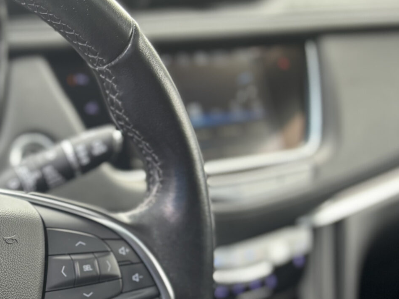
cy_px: 308
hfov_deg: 24.3
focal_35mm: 70
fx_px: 807
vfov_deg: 20.3
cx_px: -120
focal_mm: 5.96
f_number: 1.6
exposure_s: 1/121
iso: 64
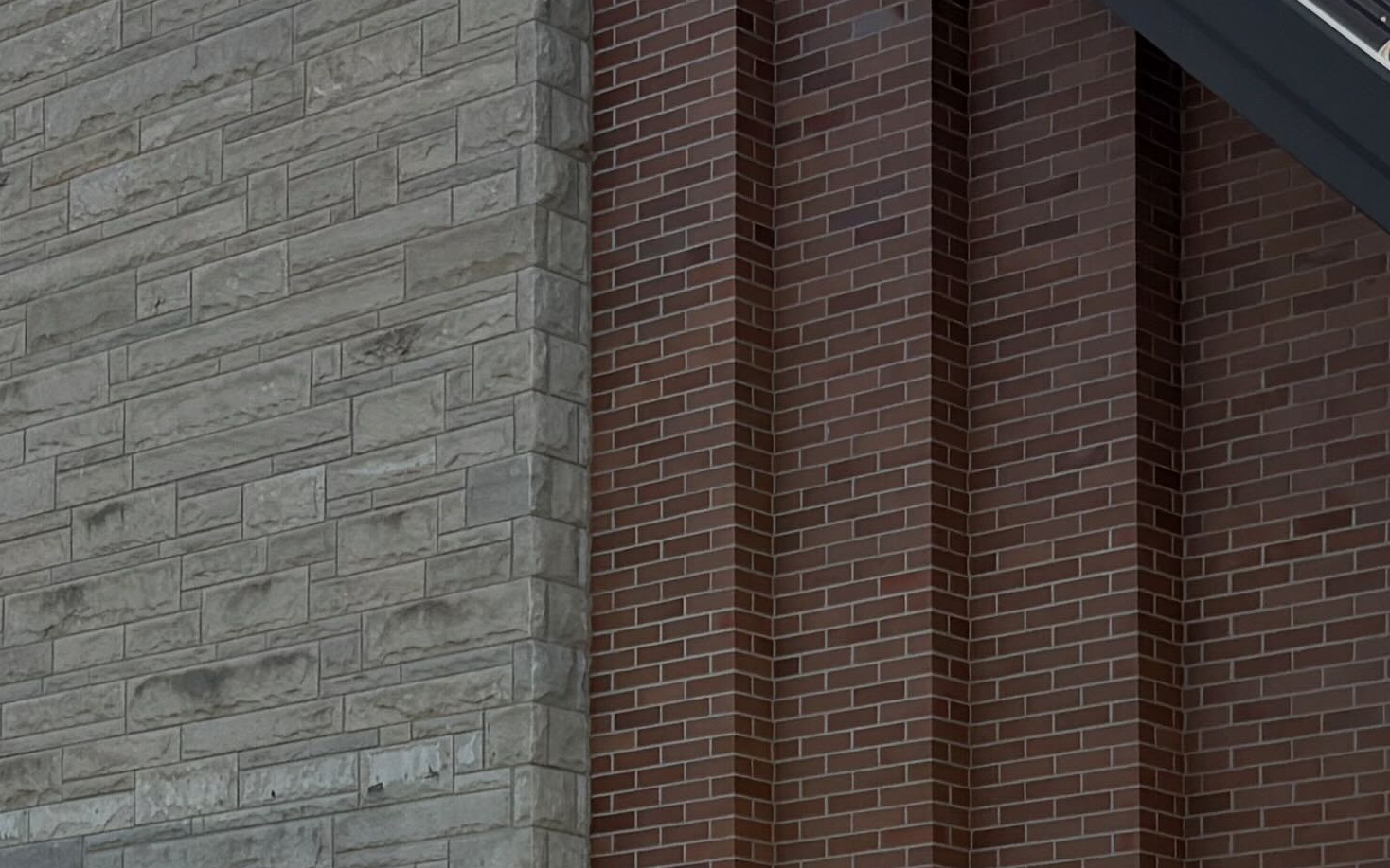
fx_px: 3750
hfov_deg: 20.8
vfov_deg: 12.8
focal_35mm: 99
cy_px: 1098
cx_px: 324
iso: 100
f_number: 1.78
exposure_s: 1/2907
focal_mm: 6.76
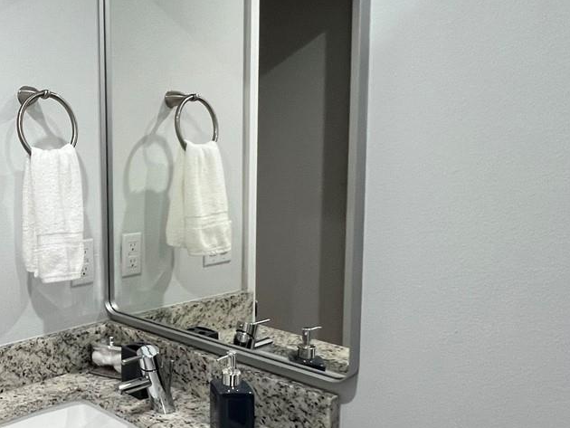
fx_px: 544
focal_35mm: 33
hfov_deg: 45.5
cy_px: 222
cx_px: -15
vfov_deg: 43.0
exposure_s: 1/120
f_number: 1.8
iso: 160
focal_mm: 1.57
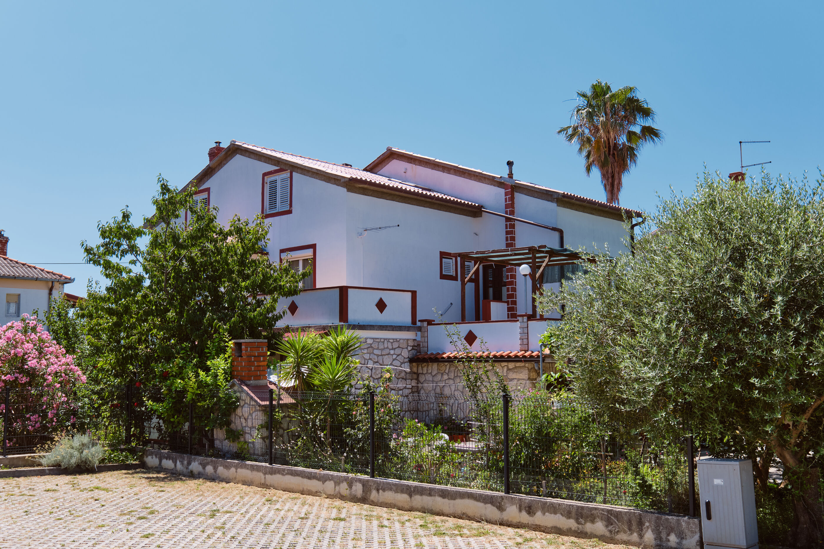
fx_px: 824
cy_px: 274
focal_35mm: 36
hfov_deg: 53.1
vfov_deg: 36.9
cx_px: 412
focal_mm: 24
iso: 200
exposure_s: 1/340
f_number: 9
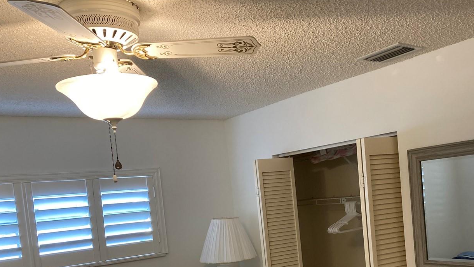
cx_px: 294
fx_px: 503
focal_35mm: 40
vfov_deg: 28.7
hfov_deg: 50.0
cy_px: 232
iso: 125
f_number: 1.8
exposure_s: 1/60
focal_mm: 3.99
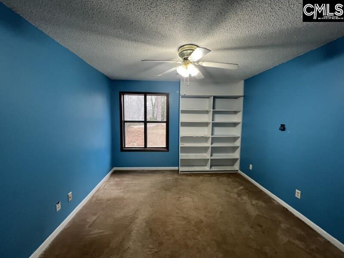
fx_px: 129
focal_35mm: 13
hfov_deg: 106.2
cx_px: 172
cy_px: 129
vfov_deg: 89.9
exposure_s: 1/120
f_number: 1.8
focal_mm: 1.57
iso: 200
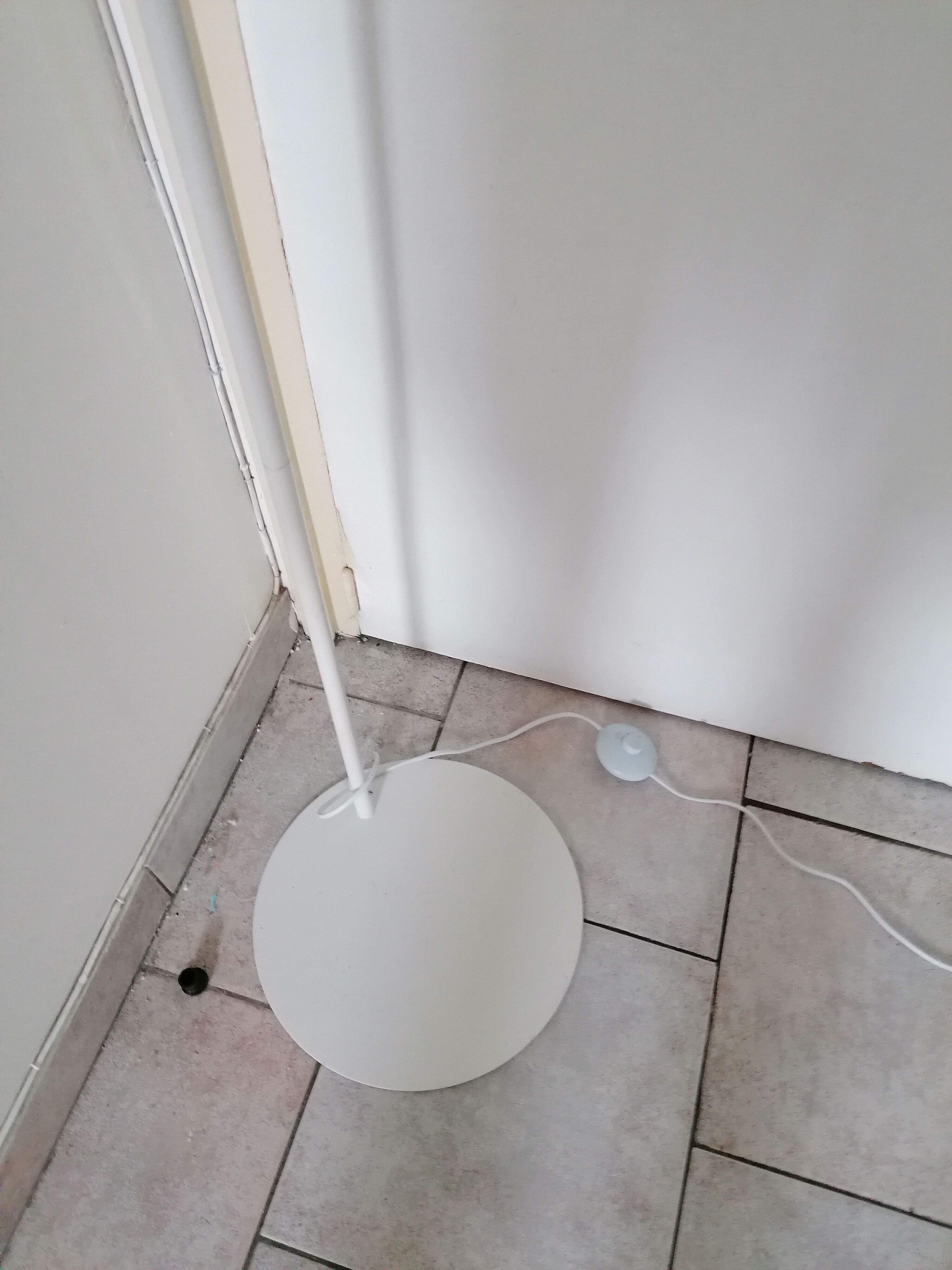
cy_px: 635
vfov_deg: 65.3
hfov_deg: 51.4
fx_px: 990
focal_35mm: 27
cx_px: 476
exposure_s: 1/25
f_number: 1.8
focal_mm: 4.75
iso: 320
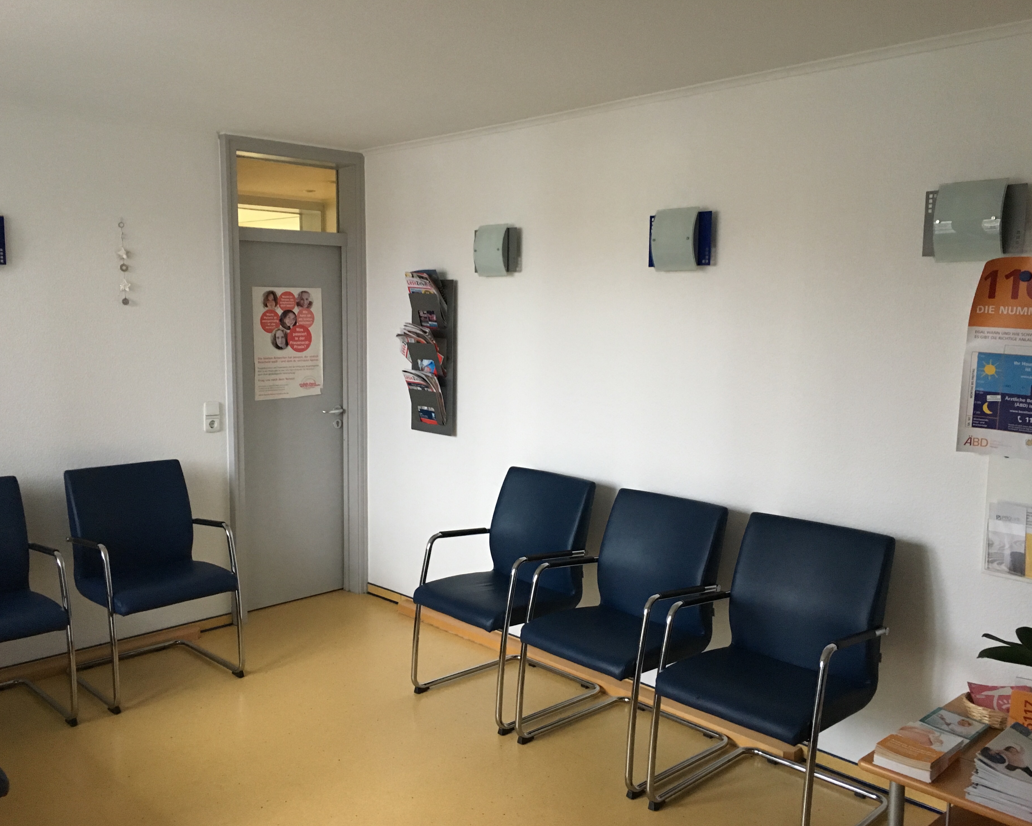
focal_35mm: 31
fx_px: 947
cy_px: 420
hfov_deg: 57.2
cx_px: 518
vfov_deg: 47.1
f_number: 2.2
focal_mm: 4.15
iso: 200
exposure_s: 1/33
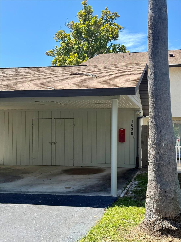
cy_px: 121
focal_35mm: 48
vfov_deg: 39.7
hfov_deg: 30.3
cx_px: 90
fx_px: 335
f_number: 1.78
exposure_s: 1/2494
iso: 64
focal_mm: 6.76
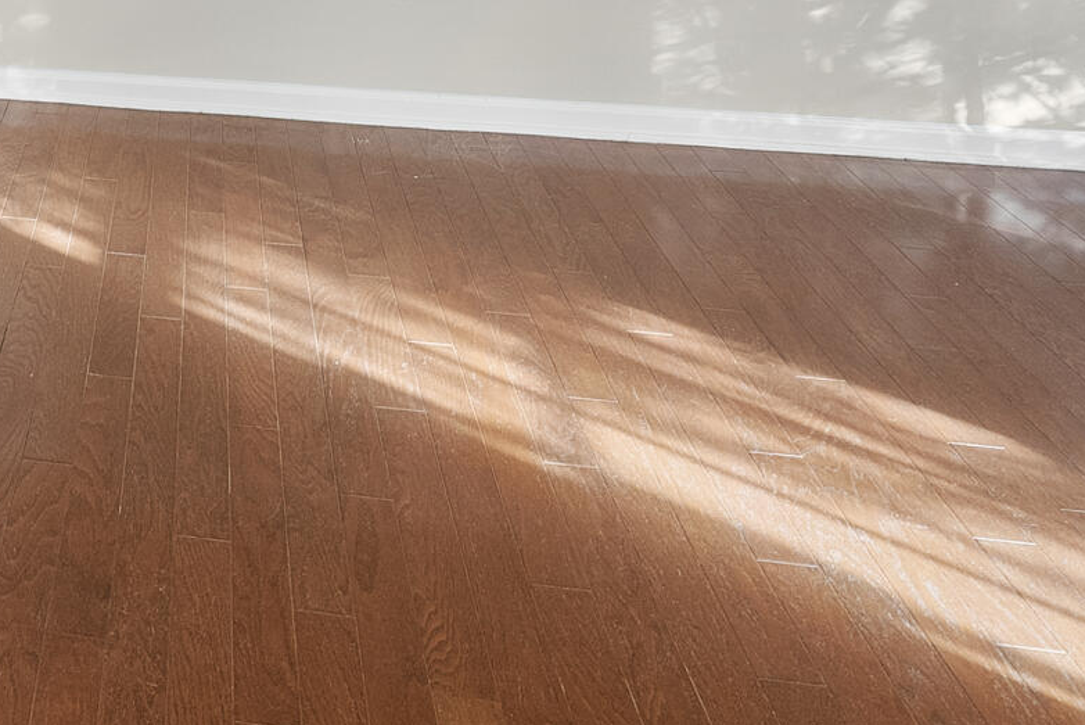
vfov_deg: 22.4
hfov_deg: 36.5
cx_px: -91
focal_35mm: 46
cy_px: -443
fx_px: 1387
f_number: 7.1
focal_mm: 12
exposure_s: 1/5
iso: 400
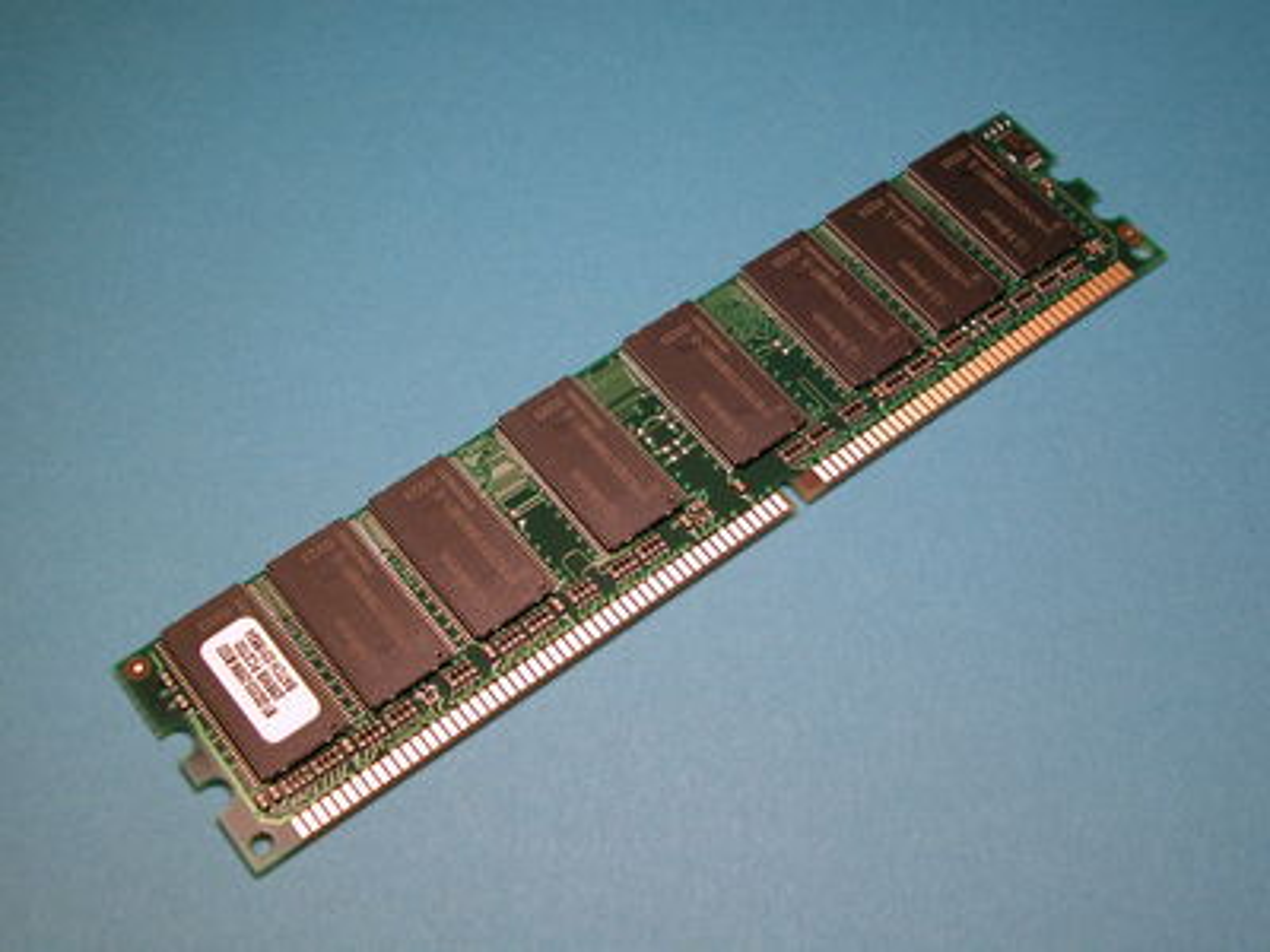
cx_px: 635
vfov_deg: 27.0
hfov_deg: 35.5
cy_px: 476
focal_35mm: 54
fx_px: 1981
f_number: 4.9
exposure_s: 1/64.7
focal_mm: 13.7
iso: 100
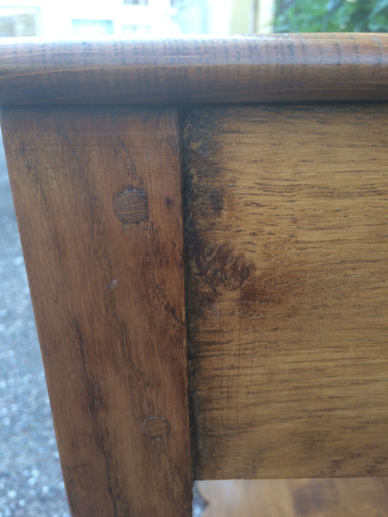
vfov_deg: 61.7
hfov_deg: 48.2
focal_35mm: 29
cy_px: 258
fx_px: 433
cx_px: 194
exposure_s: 1/100
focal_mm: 4.15
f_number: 2.2
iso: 40
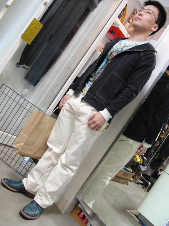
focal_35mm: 37
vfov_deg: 50.1
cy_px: 113
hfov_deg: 38.7
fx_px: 241
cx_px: 84
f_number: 3.6
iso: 400
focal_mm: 6.42
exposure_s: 1/15
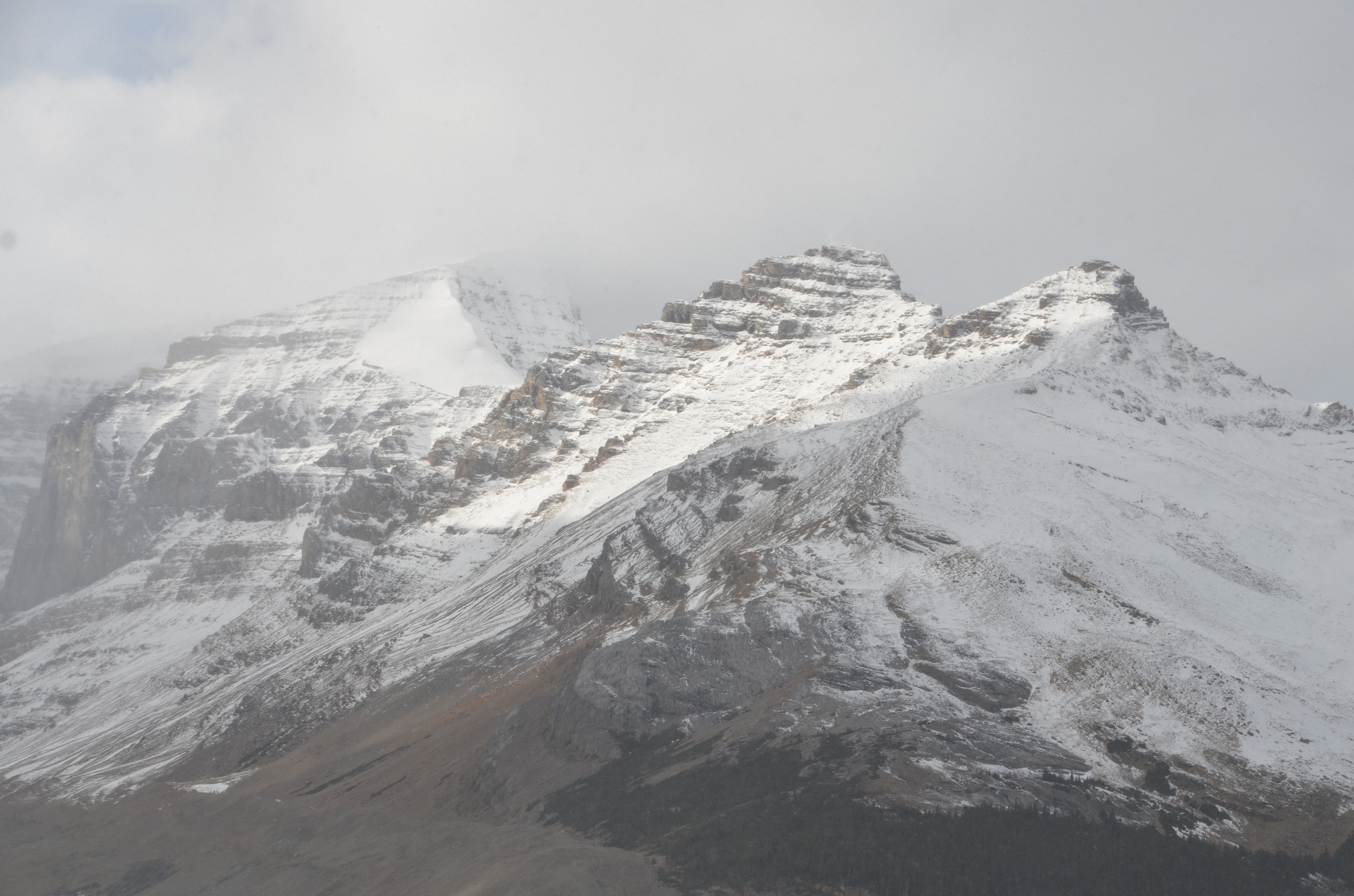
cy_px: 448
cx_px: 677
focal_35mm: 90
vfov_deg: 15.1
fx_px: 3378
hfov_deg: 22.7
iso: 100
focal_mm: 60
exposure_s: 1/400
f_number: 10
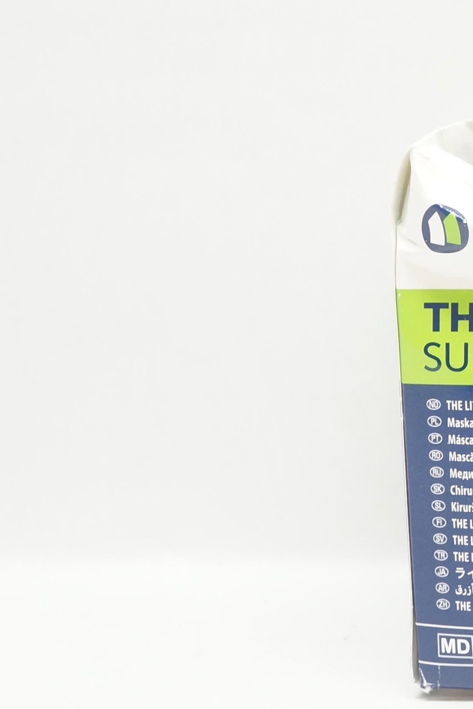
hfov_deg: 15.4
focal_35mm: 79
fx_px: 1557
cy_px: 415
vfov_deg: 25.6
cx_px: 789
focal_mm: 18
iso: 800
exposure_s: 1/60
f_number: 6.3
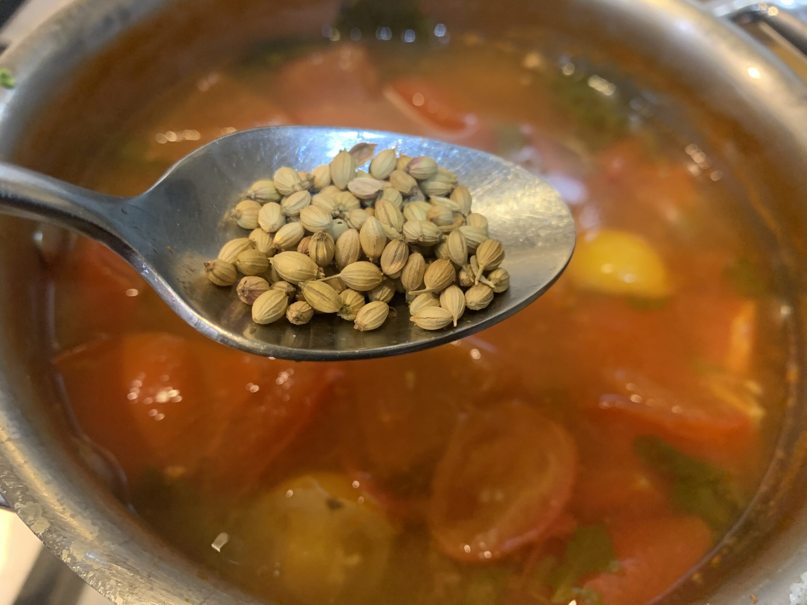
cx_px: 404
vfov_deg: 53.1
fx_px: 606
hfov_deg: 67.3
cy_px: 302
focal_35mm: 26
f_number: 1.8
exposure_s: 1/33
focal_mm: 4.25
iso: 320
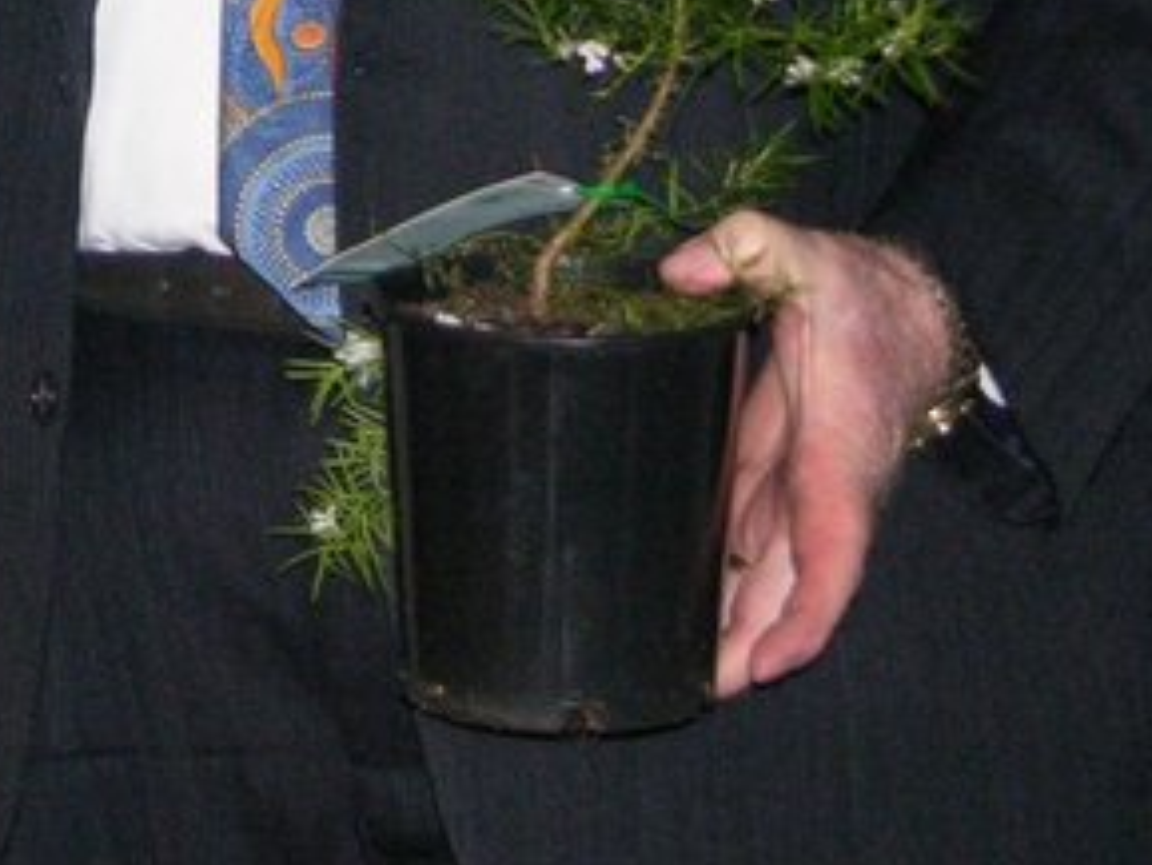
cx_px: -171
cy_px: -566
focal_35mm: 228
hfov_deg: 8.6
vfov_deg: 6.4
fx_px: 7591
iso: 200
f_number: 3.2
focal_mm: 16.8
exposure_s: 1/120
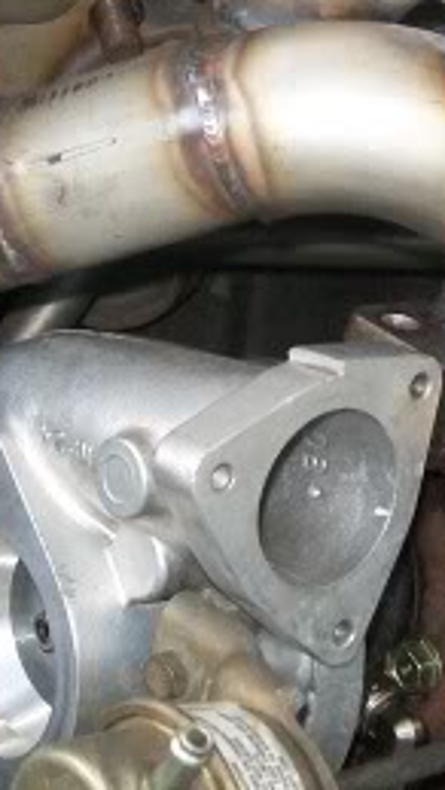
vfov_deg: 22.0
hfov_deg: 12.5
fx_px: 2031
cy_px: 317
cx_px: 344
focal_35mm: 97
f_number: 2.7
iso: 160
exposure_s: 1/60
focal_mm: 6
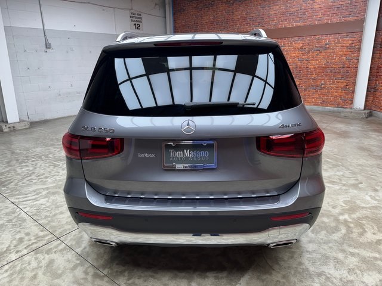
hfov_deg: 71.6
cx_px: 191
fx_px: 265
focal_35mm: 24
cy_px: 143
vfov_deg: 56.8
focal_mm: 6.76
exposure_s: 1/120
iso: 80
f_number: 1.78
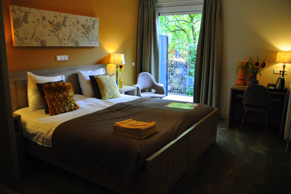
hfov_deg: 65.5
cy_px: 95
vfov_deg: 46.4
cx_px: 148
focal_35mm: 28
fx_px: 226
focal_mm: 18
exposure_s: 1/60
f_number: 3.5
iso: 1600
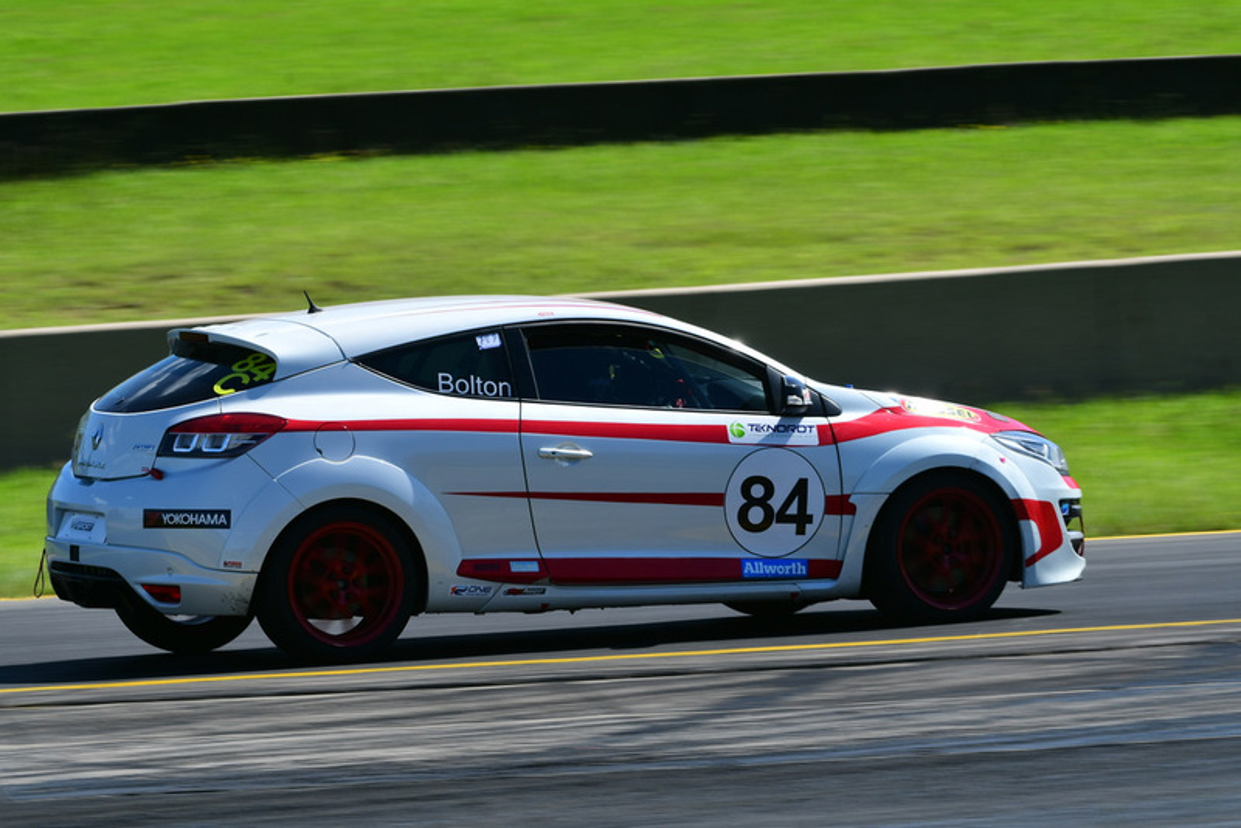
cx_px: 620
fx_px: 10862
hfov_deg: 6.5
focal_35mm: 315
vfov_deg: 4.4
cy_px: 414
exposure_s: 1/250
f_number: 11
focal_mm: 210
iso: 200
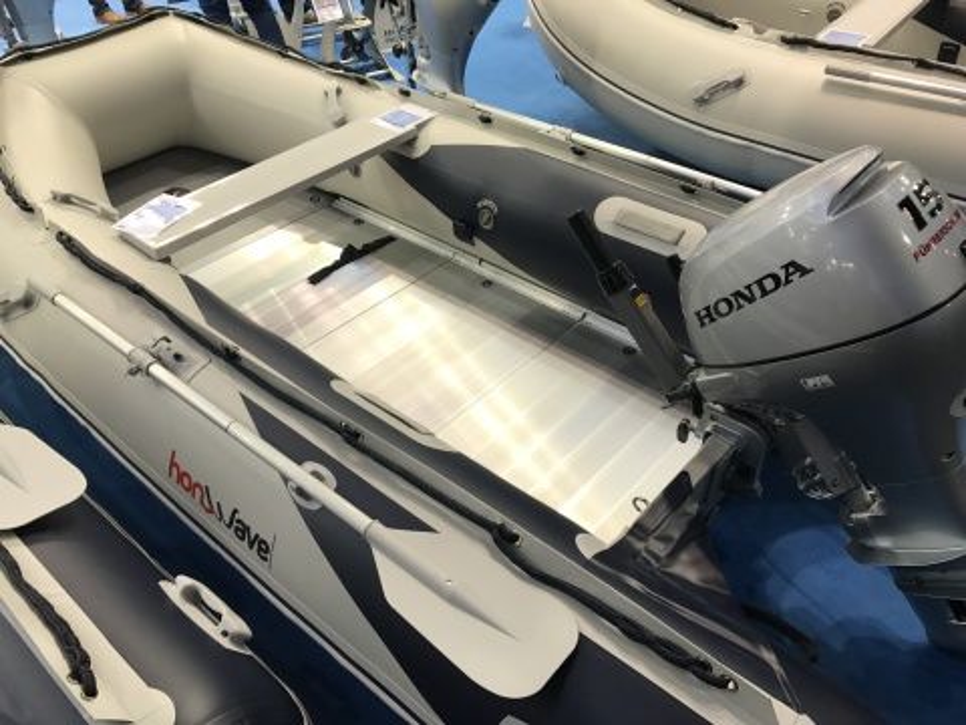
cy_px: 362
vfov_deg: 49.7
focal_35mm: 28
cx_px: 483
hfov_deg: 63.4
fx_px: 781
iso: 40
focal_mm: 3.99
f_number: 1.8
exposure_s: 1/99
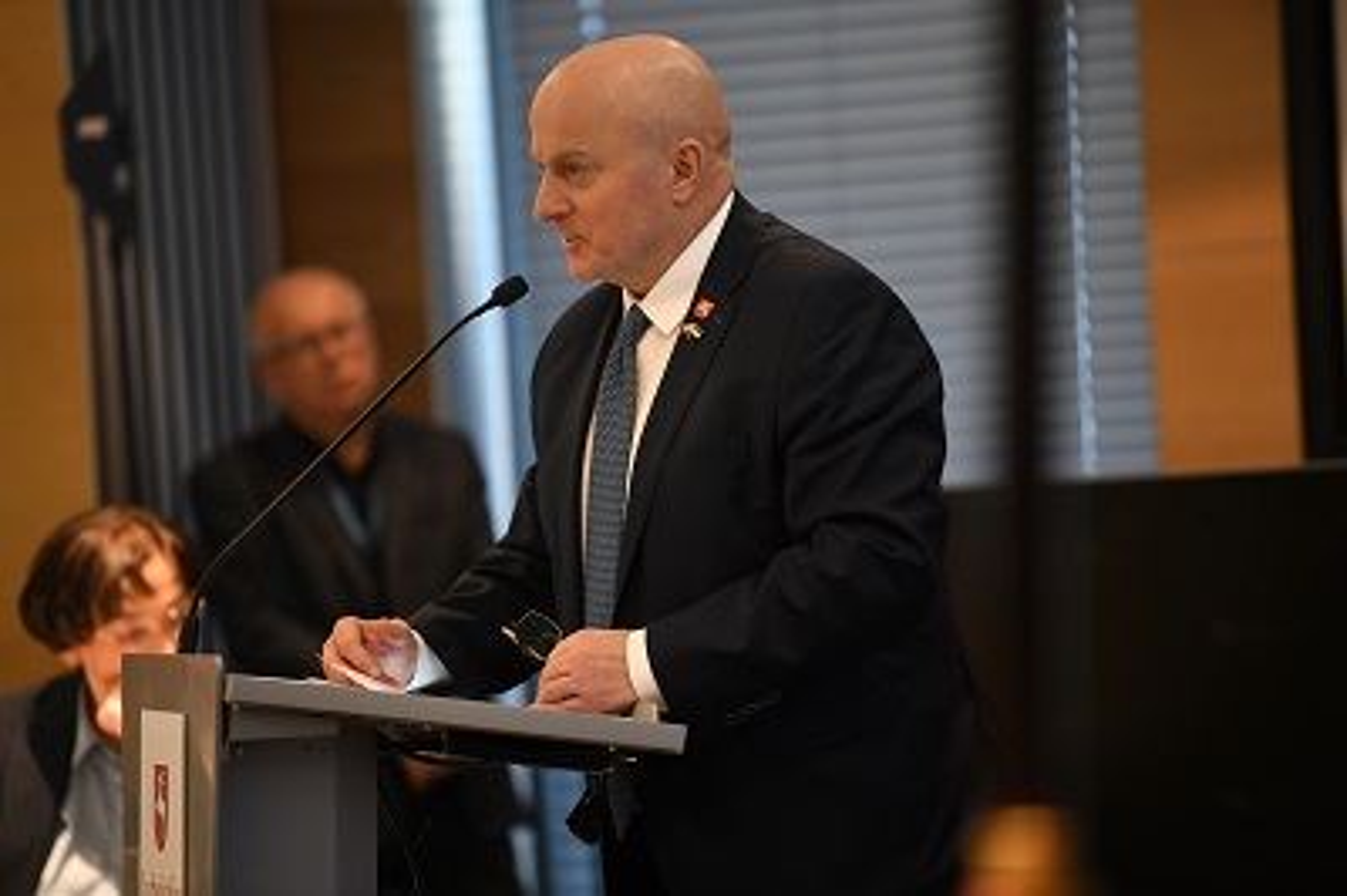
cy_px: 448
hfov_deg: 10.3
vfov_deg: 6.9
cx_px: 674
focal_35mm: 200
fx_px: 7477
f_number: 2.8
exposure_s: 1/100
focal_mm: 200
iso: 1600
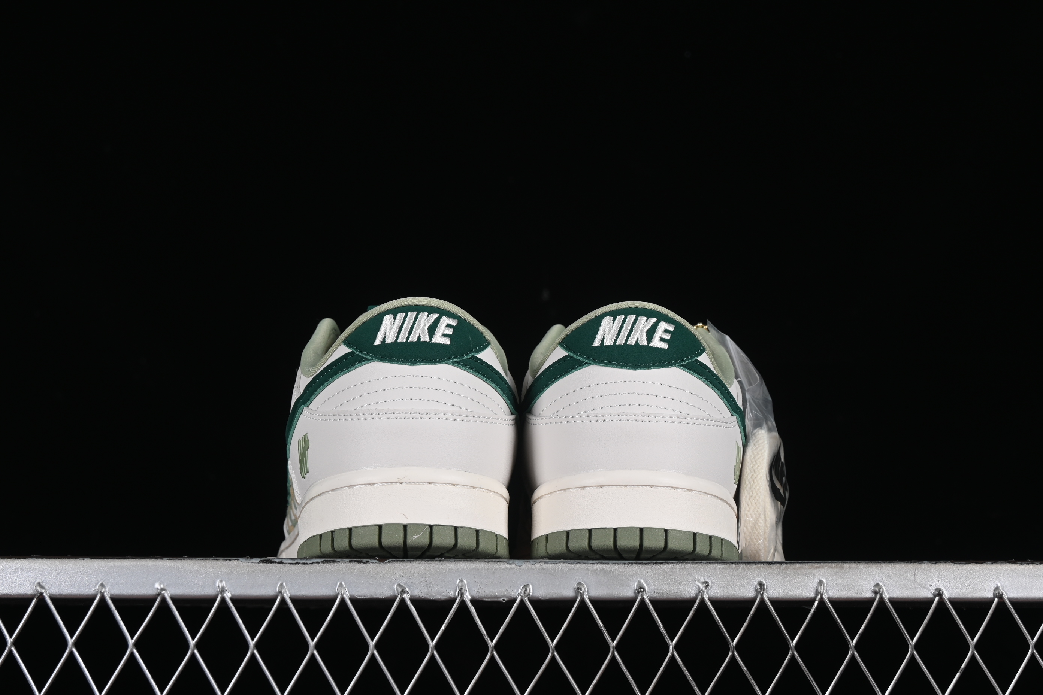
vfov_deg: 18.2
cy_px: 348
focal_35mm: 75
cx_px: 522
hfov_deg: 27.0
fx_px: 2173
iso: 160
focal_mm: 50
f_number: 8
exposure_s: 1/80
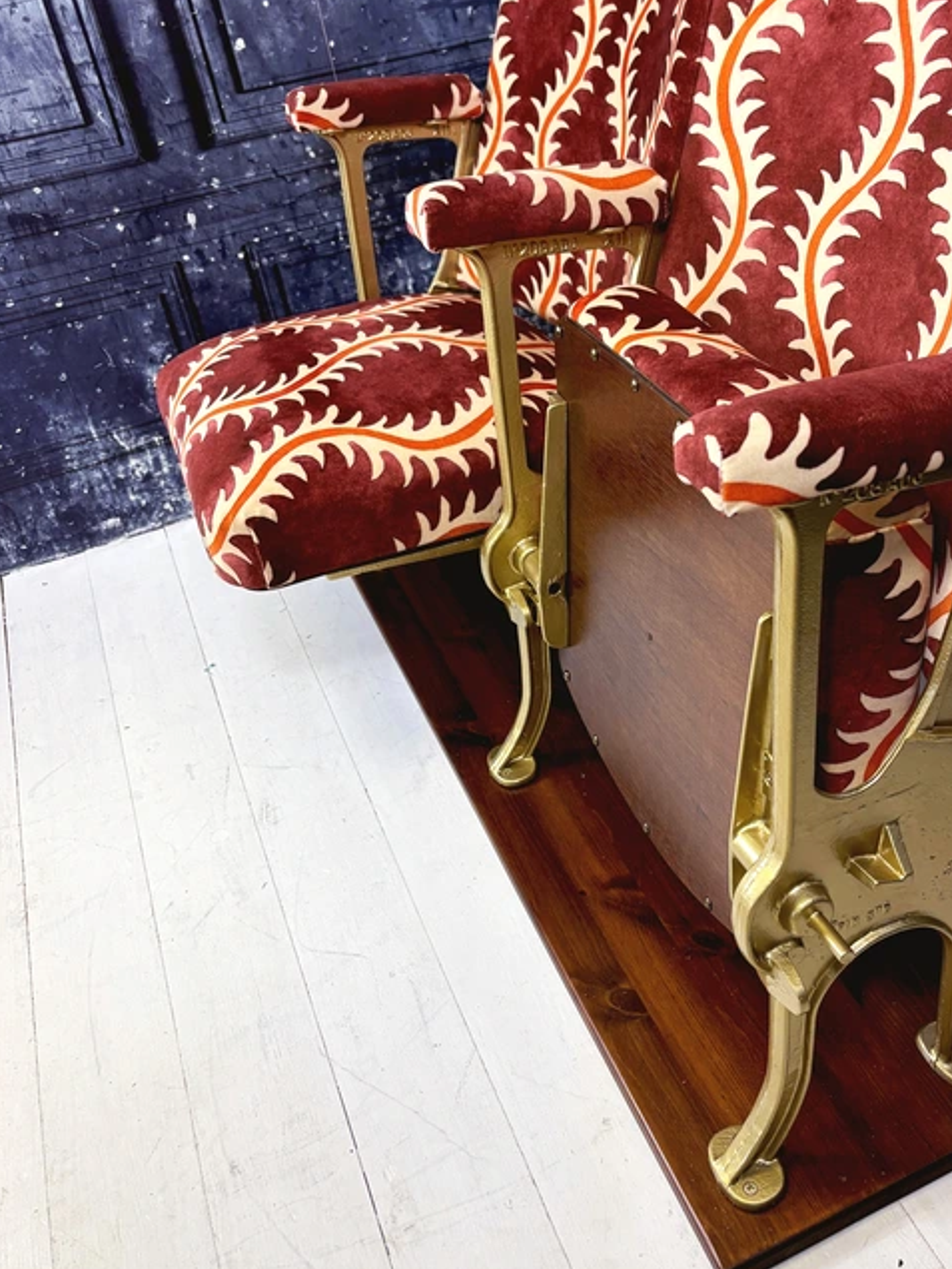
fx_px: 1320
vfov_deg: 51.3
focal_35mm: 36
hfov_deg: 39.1
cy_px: 565
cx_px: 649
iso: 100
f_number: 1.6
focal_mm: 5.96
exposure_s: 1/100
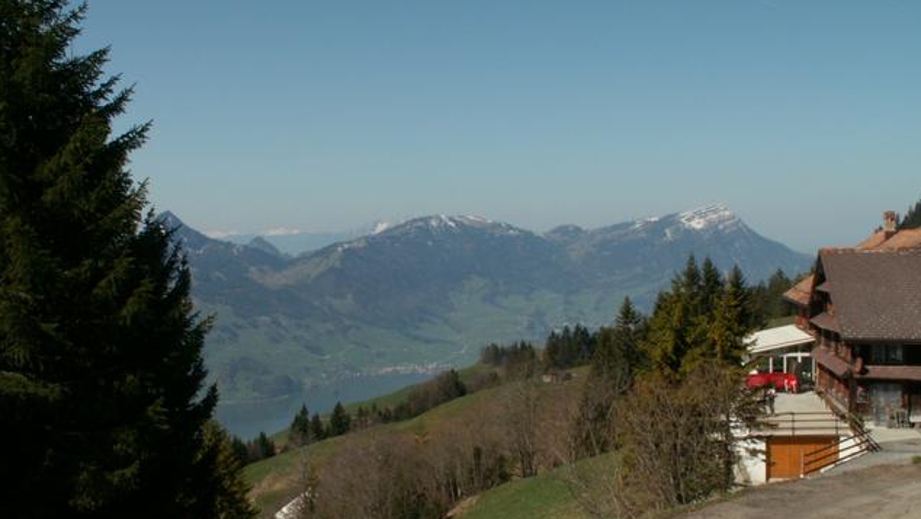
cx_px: 462
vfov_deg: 27.1
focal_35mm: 44
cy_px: 257
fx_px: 1075
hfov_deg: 46.4
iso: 50
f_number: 8
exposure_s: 1/200
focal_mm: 6.59
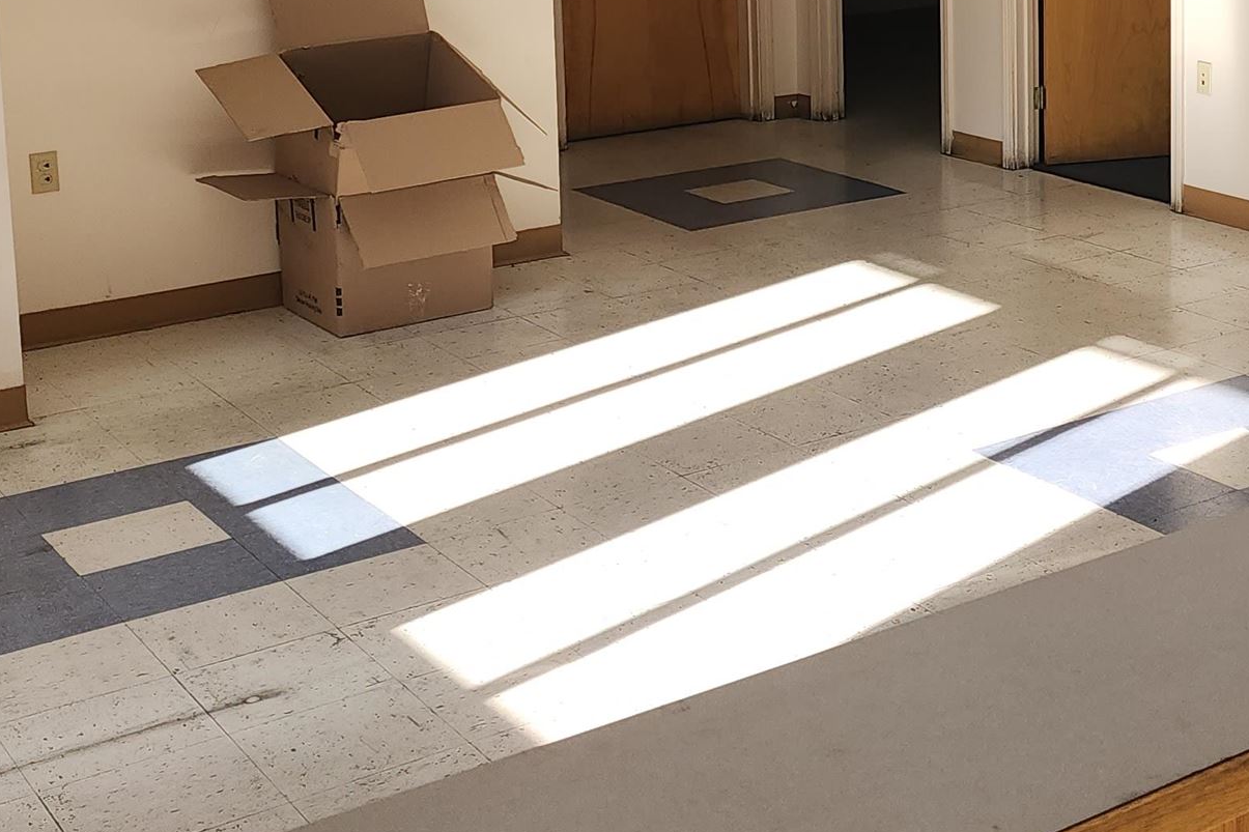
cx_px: 1022
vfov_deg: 21.5
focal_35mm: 61
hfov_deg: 31.9
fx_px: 2116
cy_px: 1
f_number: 1.8
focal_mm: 6.4
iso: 25
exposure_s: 1/120
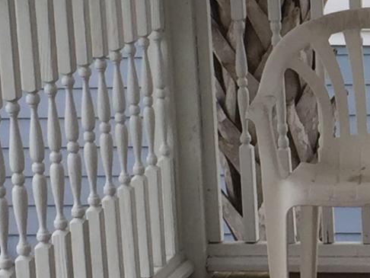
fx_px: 1914
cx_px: 544
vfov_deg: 8.3
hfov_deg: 10.7
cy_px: -9
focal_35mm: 179
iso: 32
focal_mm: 4.15
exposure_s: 1/791
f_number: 2.2
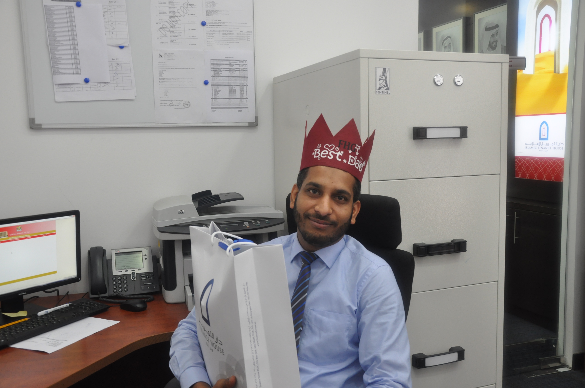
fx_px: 584
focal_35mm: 36
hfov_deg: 53.2
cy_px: 194
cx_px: 292
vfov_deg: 36.8
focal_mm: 24
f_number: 6.3
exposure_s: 1/40
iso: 800
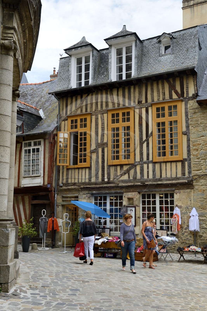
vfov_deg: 46.4
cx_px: 104
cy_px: 156
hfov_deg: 31.9
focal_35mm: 42
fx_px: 362
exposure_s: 1/160
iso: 200
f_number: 10
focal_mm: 42
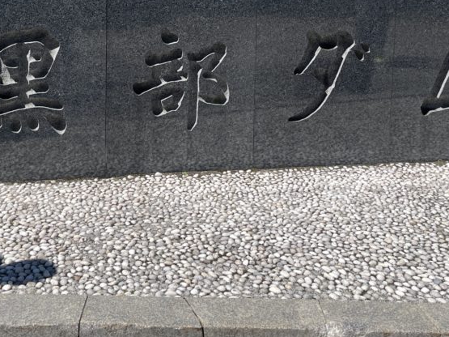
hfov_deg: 39.6
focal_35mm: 48
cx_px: 188
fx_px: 622
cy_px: 30
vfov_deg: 29.0
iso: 50
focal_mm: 5.1
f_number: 1.6
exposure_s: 1/3135
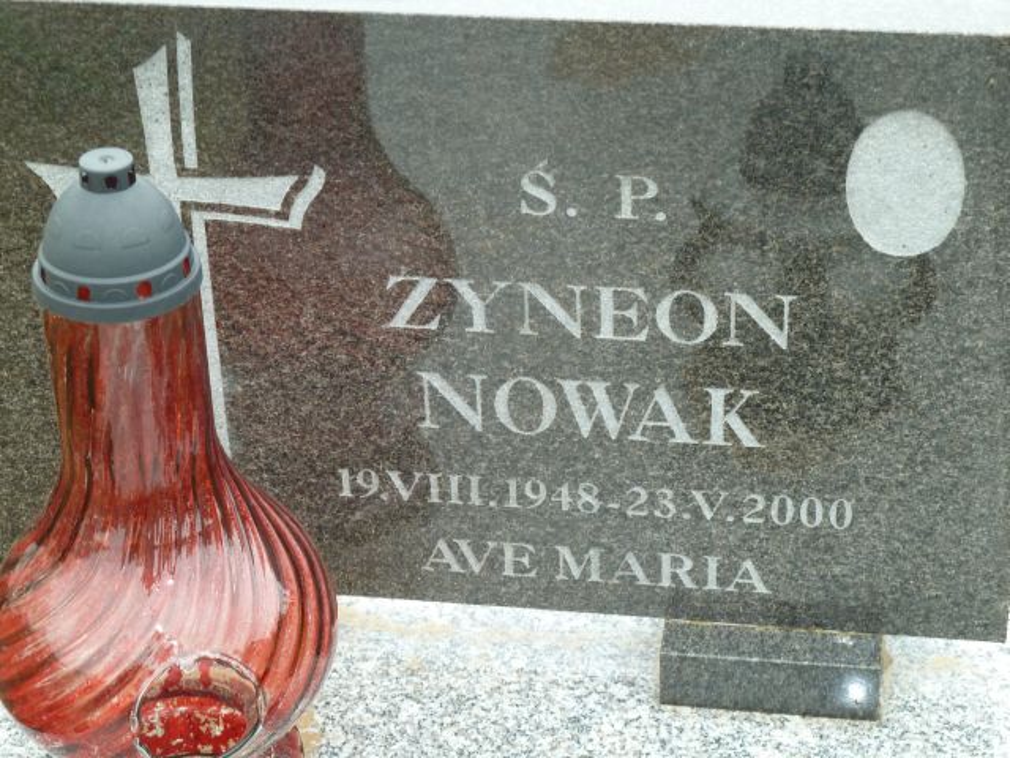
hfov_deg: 23.6
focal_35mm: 83
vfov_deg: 17.8
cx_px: 505
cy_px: 379
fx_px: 2422
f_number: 4.2
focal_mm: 13.7
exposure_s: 1/40
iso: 125
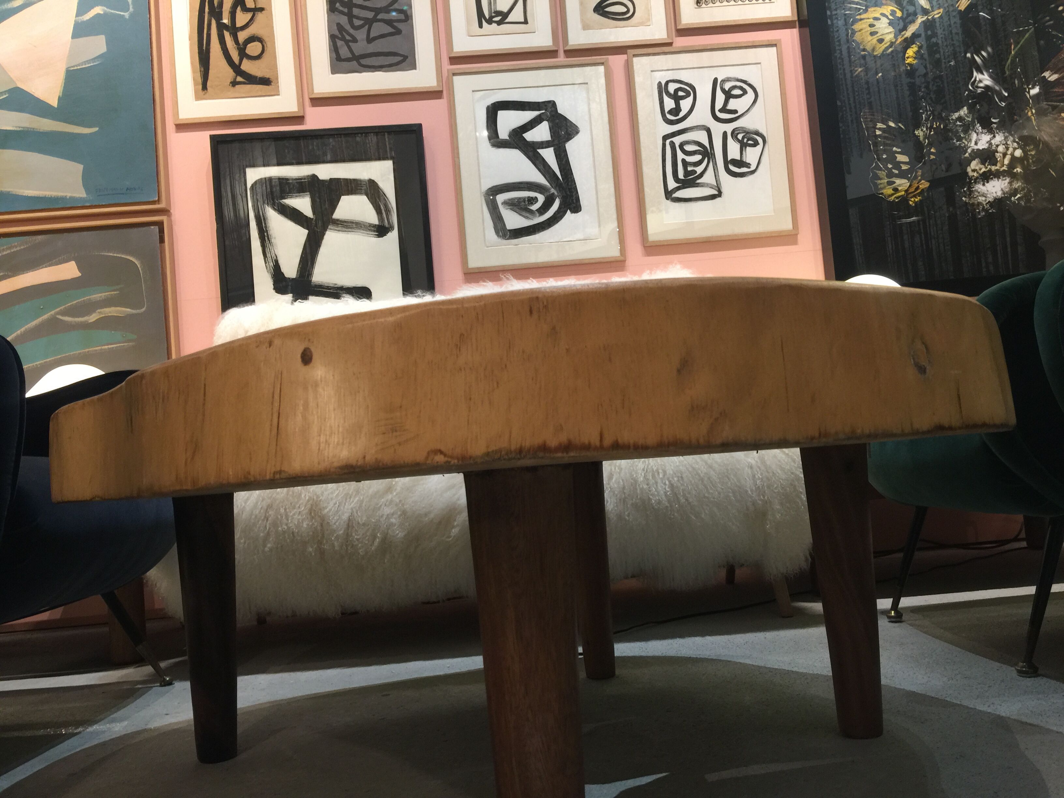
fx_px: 891
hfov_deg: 61.7
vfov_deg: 48.2
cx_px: 532
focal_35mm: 29
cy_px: 399
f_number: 2.2
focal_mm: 4.15
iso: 50
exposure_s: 1/17
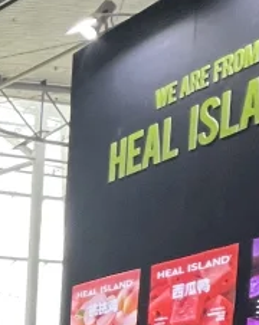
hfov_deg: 12.0
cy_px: 544
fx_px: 778
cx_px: -469
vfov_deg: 19.3
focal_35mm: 81
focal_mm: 1.57
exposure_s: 1/100
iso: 160
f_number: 1.8
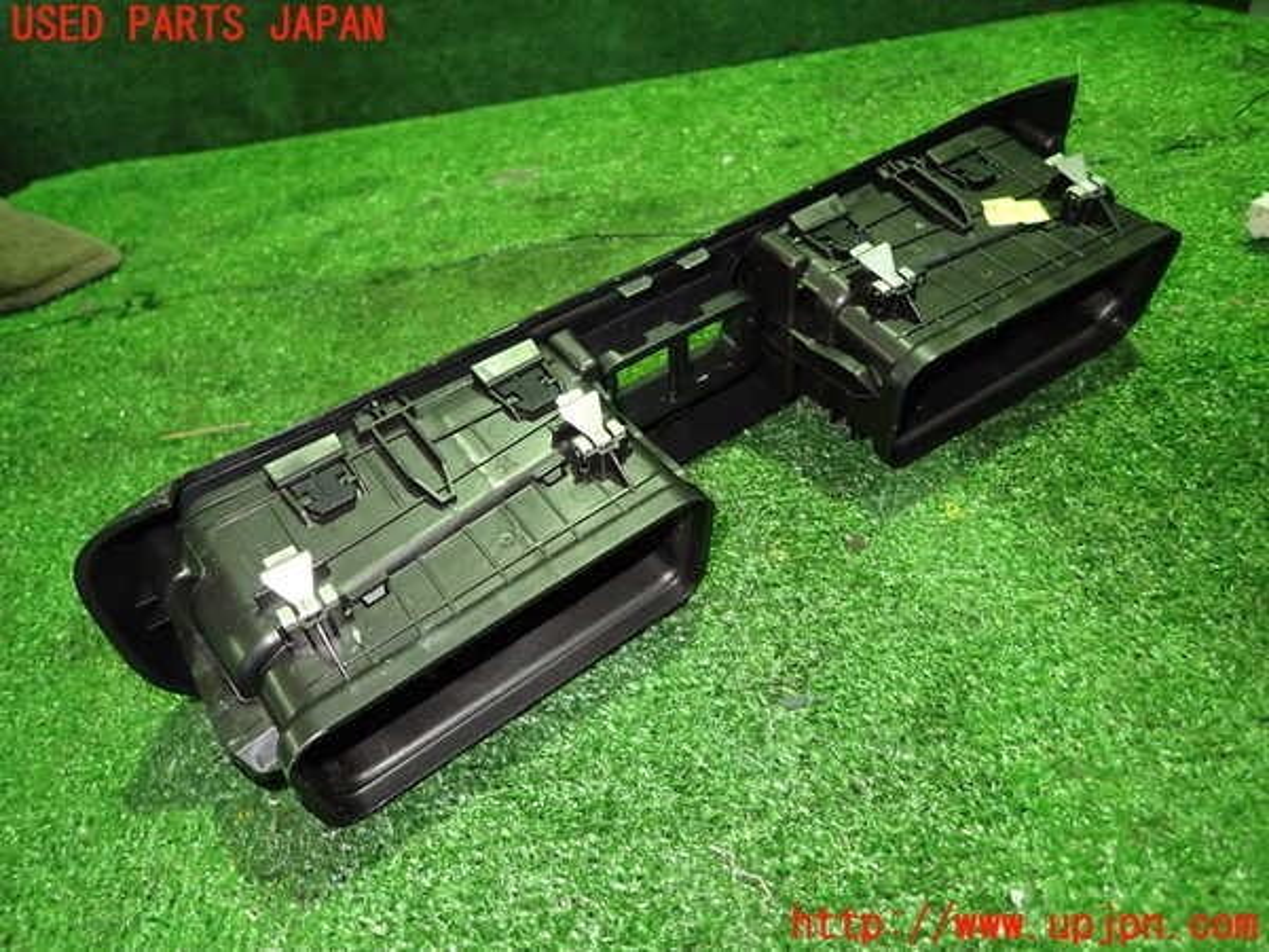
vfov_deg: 54.9
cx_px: 634
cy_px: 476
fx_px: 916
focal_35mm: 25
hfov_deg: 69.4
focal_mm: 4.5
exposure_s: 1/30
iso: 640
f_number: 2
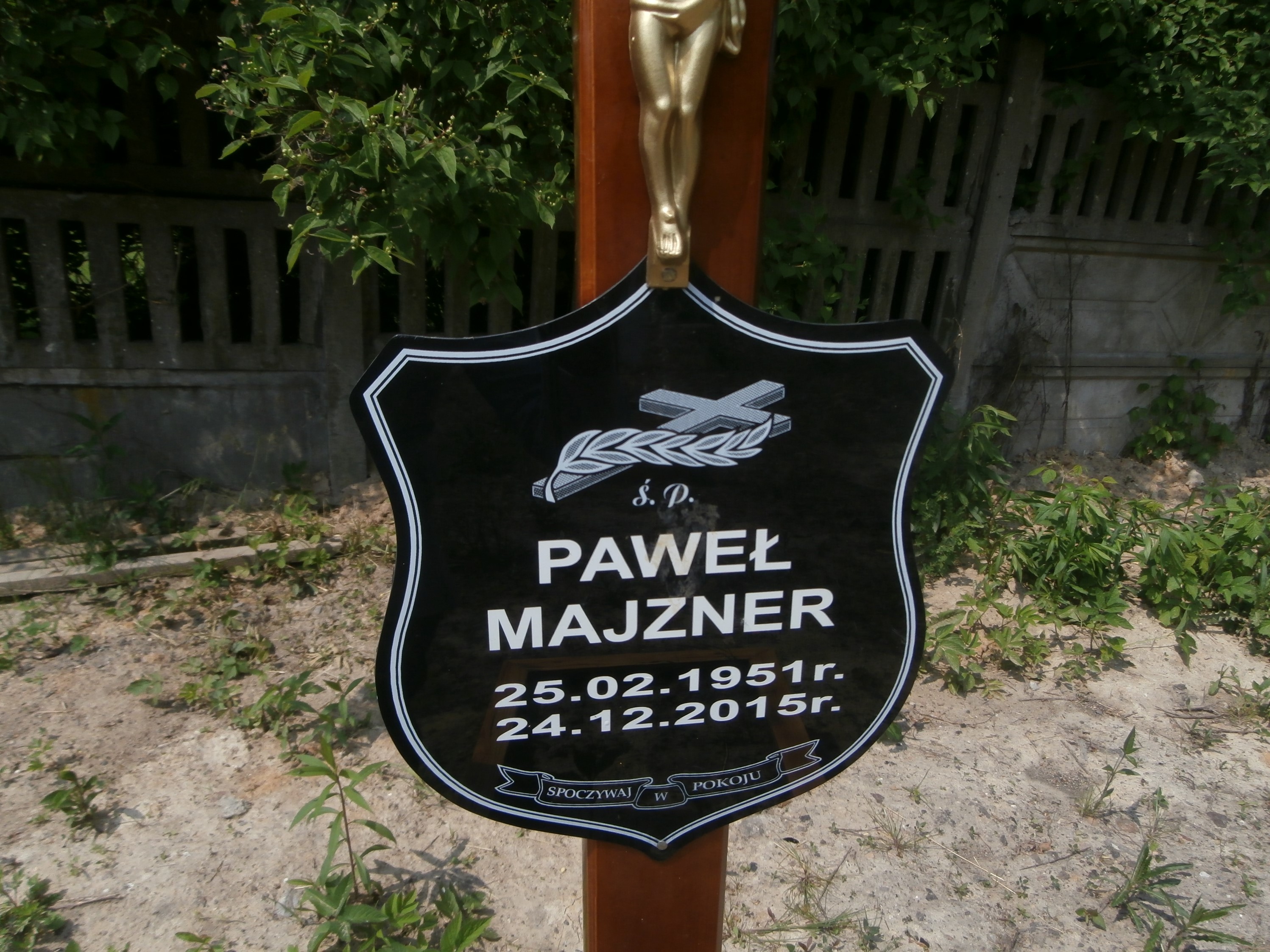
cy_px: 476
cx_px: 635
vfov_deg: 56.8
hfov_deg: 71.6
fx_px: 880
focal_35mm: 24
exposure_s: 1/1600
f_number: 3
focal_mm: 4.2
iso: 100
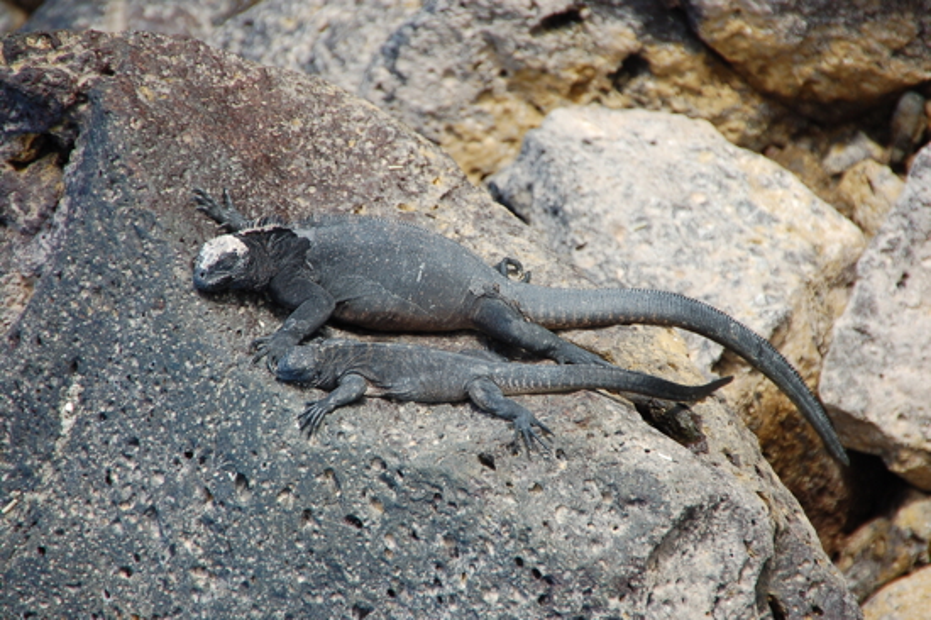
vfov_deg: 3.7
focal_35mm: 375
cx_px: 466
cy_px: 310
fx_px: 9692
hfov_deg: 5.5
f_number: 6.3
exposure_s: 1/125
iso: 200
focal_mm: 250
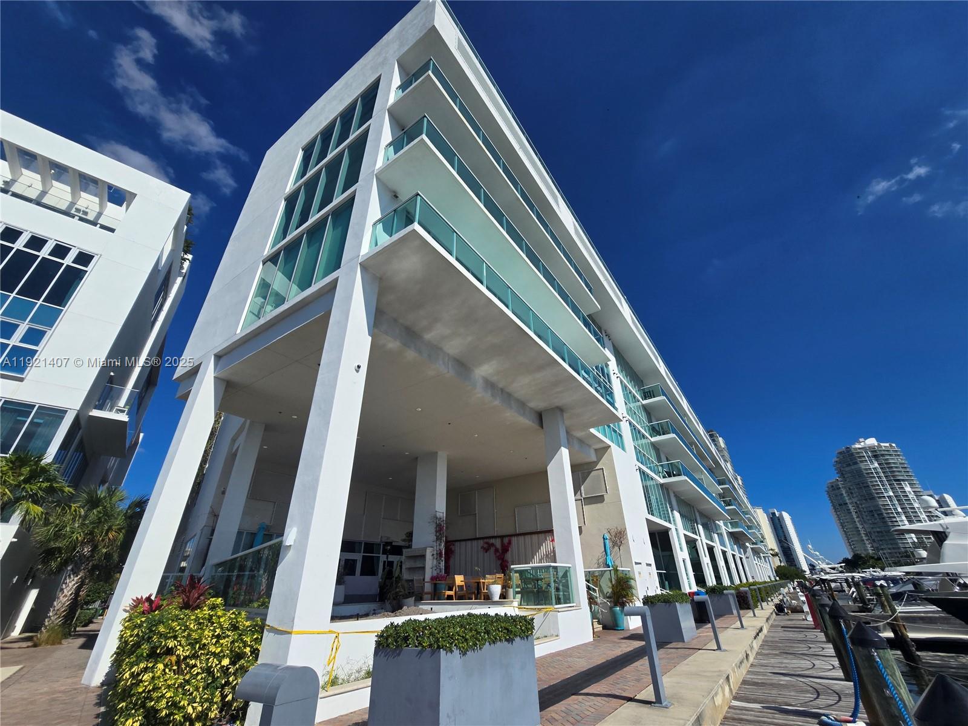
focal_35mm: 13
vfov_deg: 89.9
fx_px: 364
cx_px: 484
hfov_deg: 106.2
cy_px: 363
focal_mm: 2.2
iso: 50
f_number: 2.2
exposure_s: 1/4591
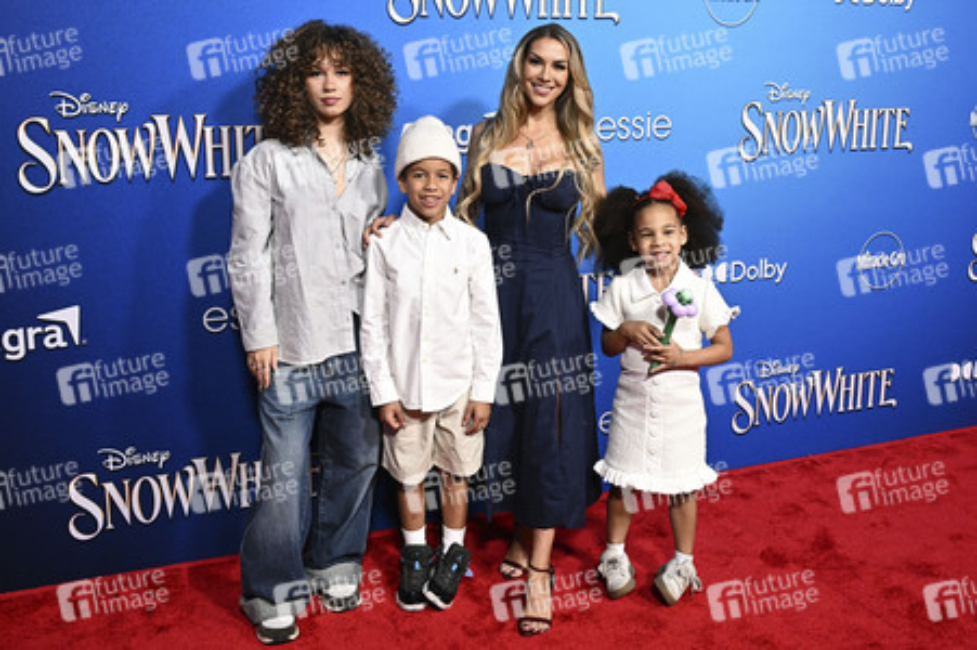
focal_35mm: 34
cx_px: 488
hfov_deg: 55.8
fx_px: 922
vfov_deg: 38.8
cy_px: 325
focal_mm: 34
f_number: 4.5
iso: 3200
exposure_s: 1/250
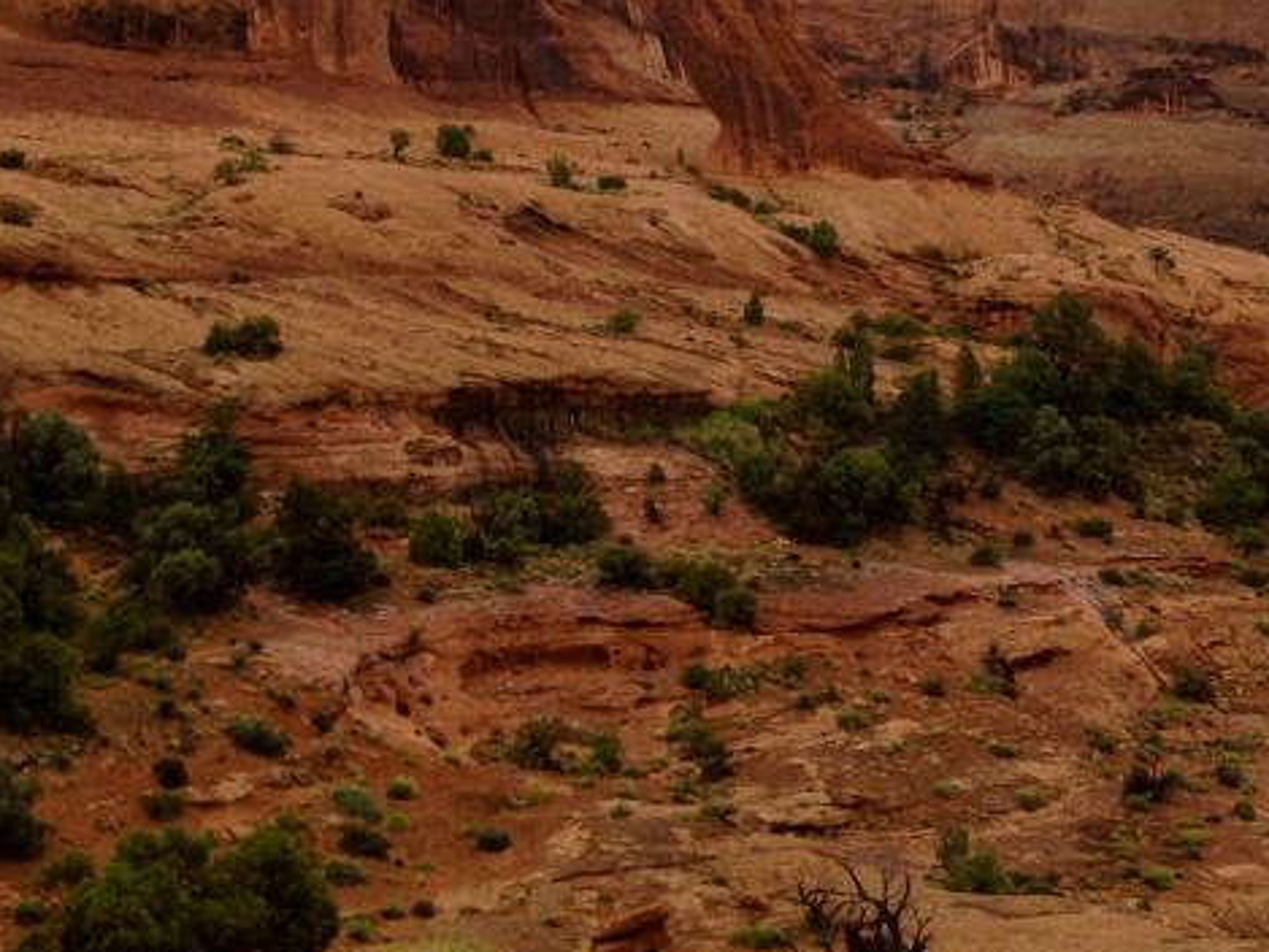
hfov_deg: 26.9
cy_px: 41
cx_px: 841
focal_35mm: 72
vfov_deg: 19.9
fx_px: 2640
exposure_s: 1/328
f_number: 2.4
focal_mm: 4.12
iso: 50
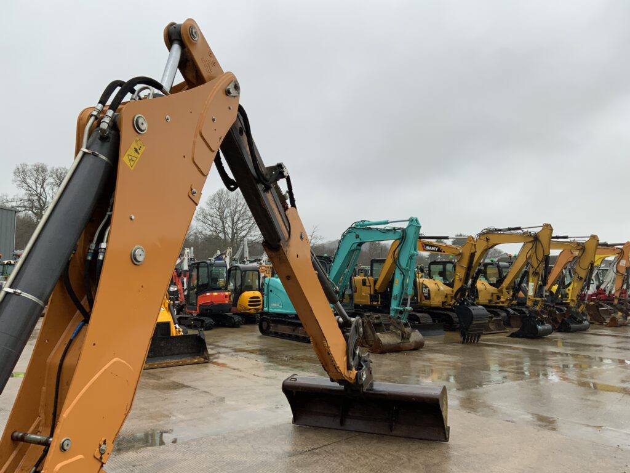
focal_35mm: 29
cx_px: 315
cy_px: 236
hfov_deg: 61.7
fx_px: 528
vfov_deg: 48.2
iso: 16
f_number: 1.8
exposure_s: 1/193
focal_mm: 3
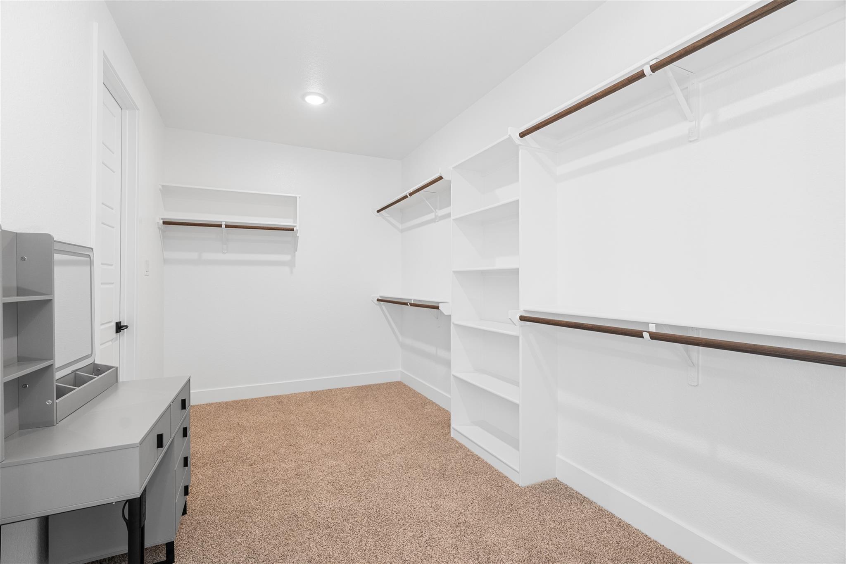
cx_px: 423
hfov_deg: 96.7
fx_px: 376
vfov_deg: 73.7
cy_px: 282
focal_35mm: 16
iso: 500
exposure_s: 1/5
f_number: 5.6
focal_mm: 16
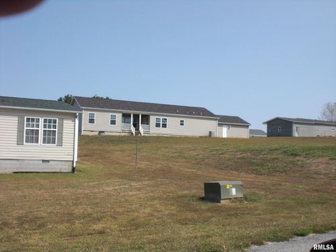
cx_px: 168
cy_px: 126
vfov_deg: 37.7
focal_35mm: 38
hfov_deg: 49.0
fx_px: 369
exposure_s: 1/400
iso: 64
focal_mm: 6.3
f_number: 5.6
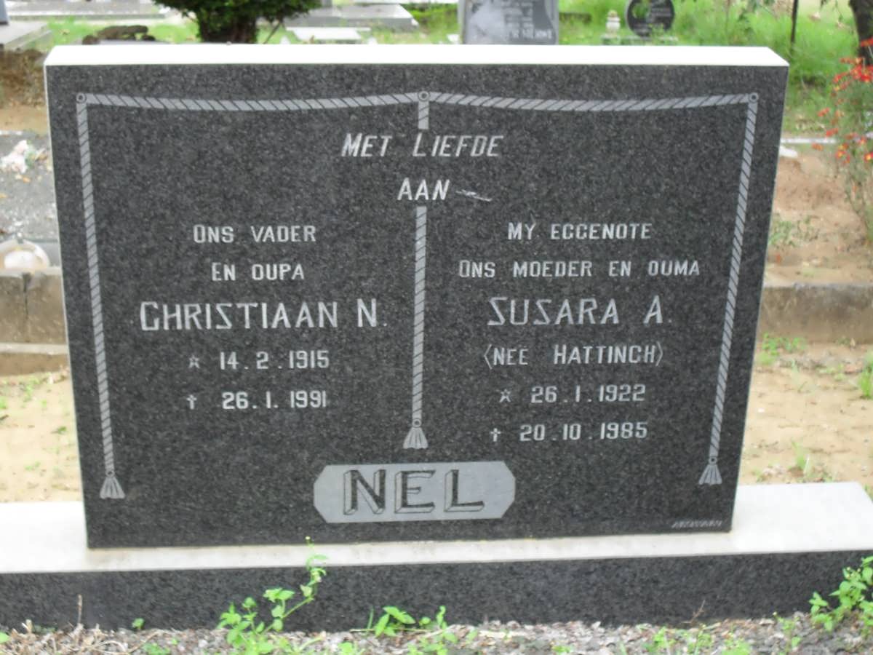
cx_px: 436
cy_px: 328
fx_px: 1438
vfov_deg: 25.7
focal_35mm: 57
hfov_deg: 33.8
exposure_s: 1/60
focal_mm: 10.1
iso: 100
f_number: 4.3
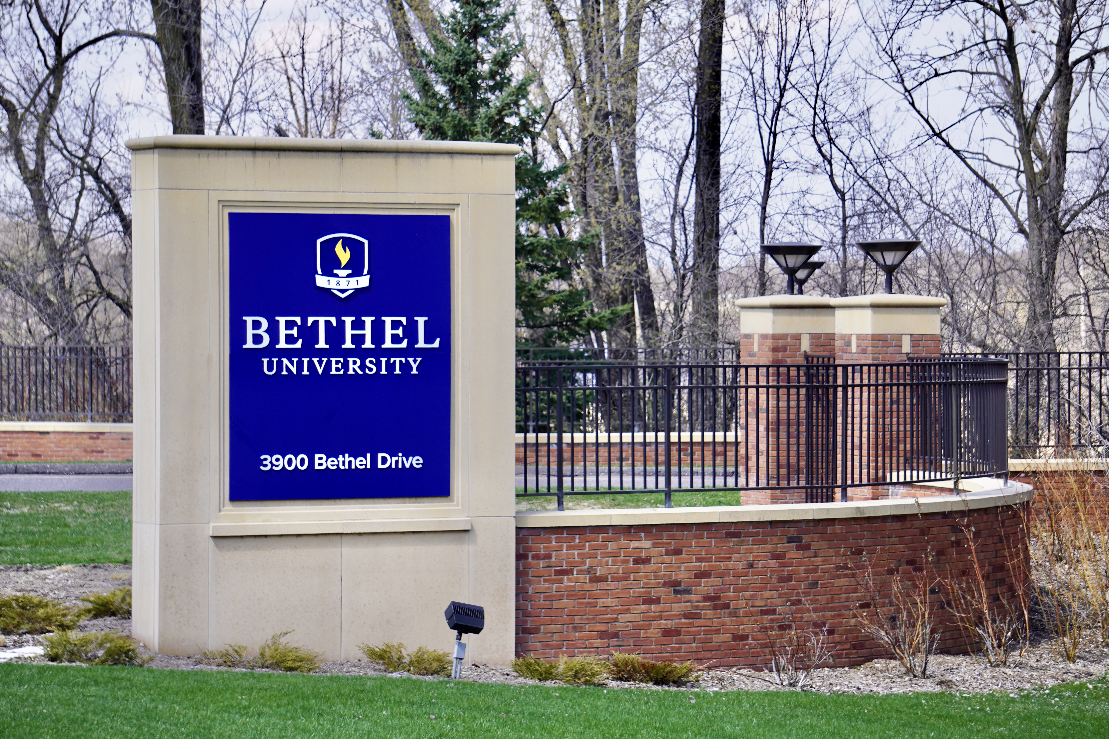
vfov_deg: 9.7
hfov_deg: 14.6
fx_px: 4343
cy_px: 370
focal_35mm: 141
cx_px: 554
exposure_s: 1/250
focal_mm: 94
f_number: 5.6
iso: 100
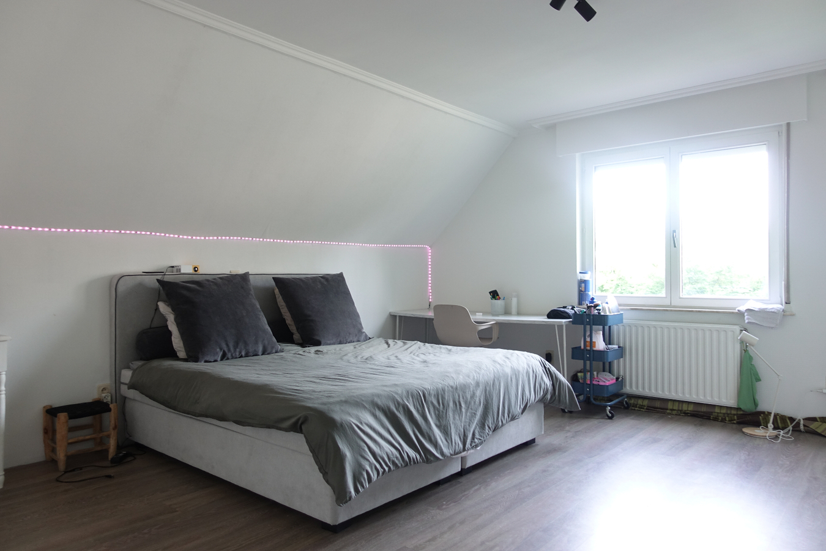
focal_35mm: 24
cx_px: 413
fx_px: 551
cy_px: 276
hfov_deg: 73.7
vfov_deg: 53.1
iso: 125
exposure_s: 1/30
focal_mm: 8.8
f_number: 2
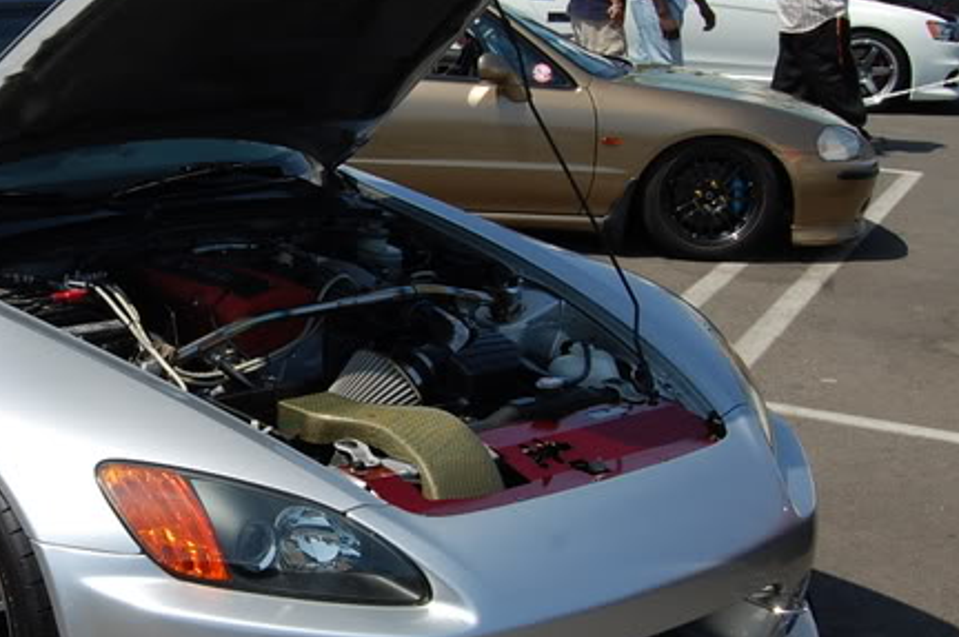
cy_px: 360
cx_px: 125
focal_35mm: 61
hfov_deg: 31.6
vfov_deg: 22.2
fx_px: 1623
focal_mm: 22
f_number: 10
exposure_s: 1/320
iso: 200
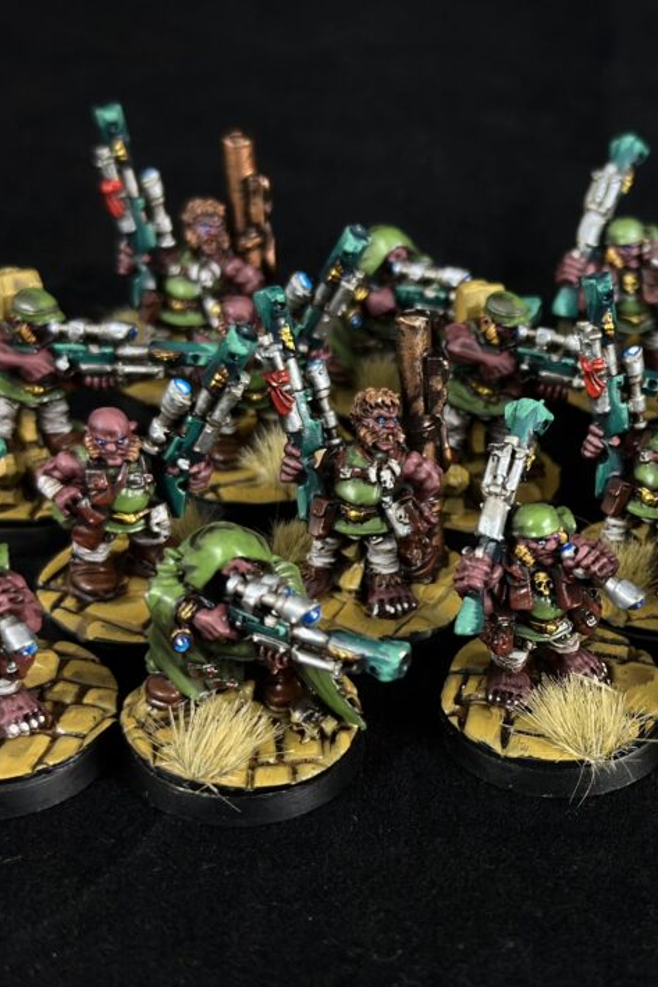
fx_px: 1975
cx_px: 530
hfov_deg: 18.7
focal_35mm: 72
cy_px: 510
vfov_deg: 28.1
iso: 160
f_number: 1.78
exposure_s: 1/50
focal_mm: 6.86
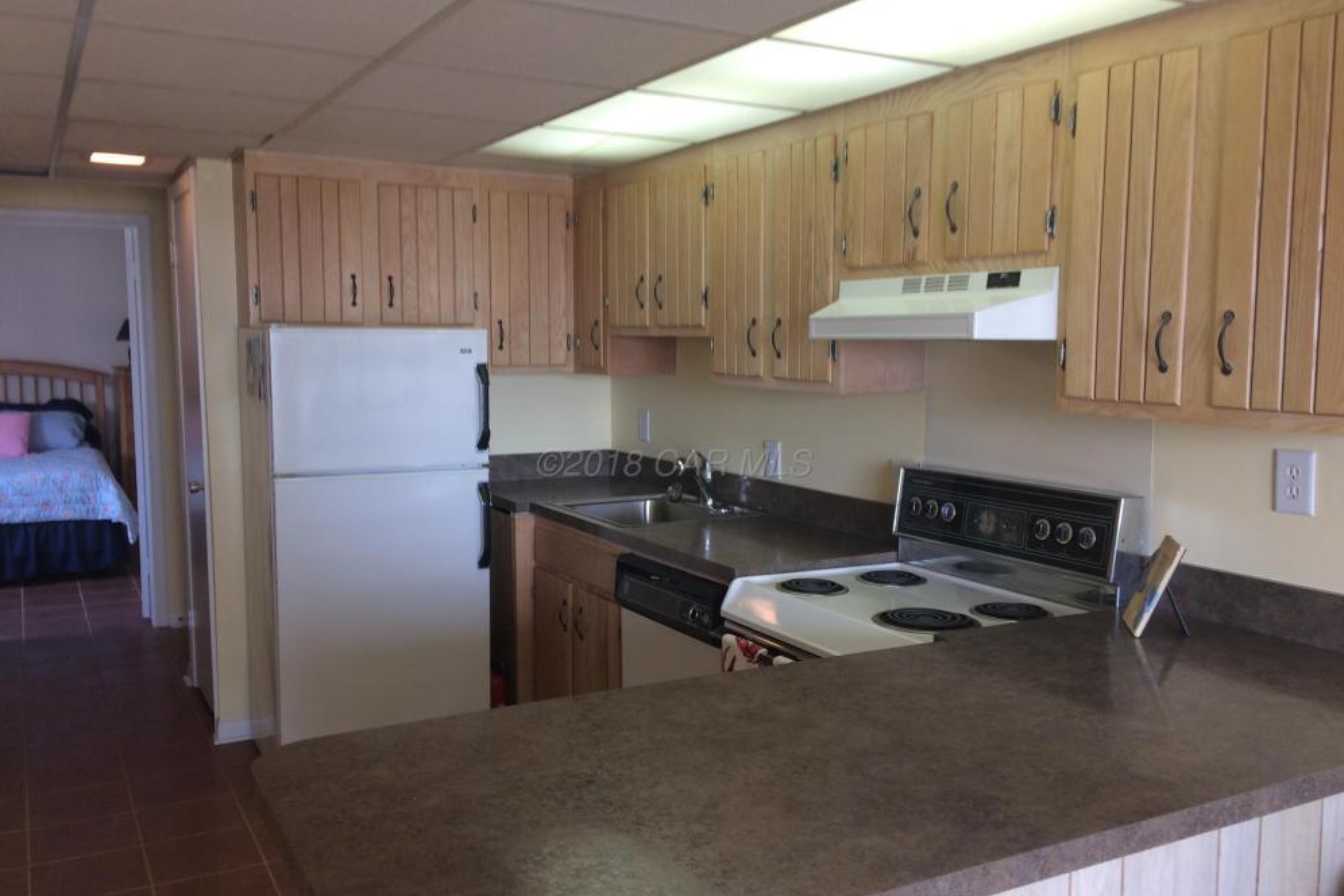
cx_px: 675
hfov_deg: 60.3
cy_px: 463
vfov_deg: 42.3
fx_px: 1157
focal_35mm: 31
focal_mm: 4.15
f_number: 2.2
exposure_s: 1/60
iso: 50
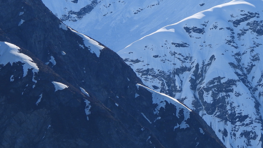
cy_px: -16
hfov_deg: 5.8
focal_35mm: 371
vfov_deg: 3.3
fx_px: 2587
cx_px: 193
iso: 100
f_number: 4.5
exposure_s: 1/1250
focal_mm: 35.7
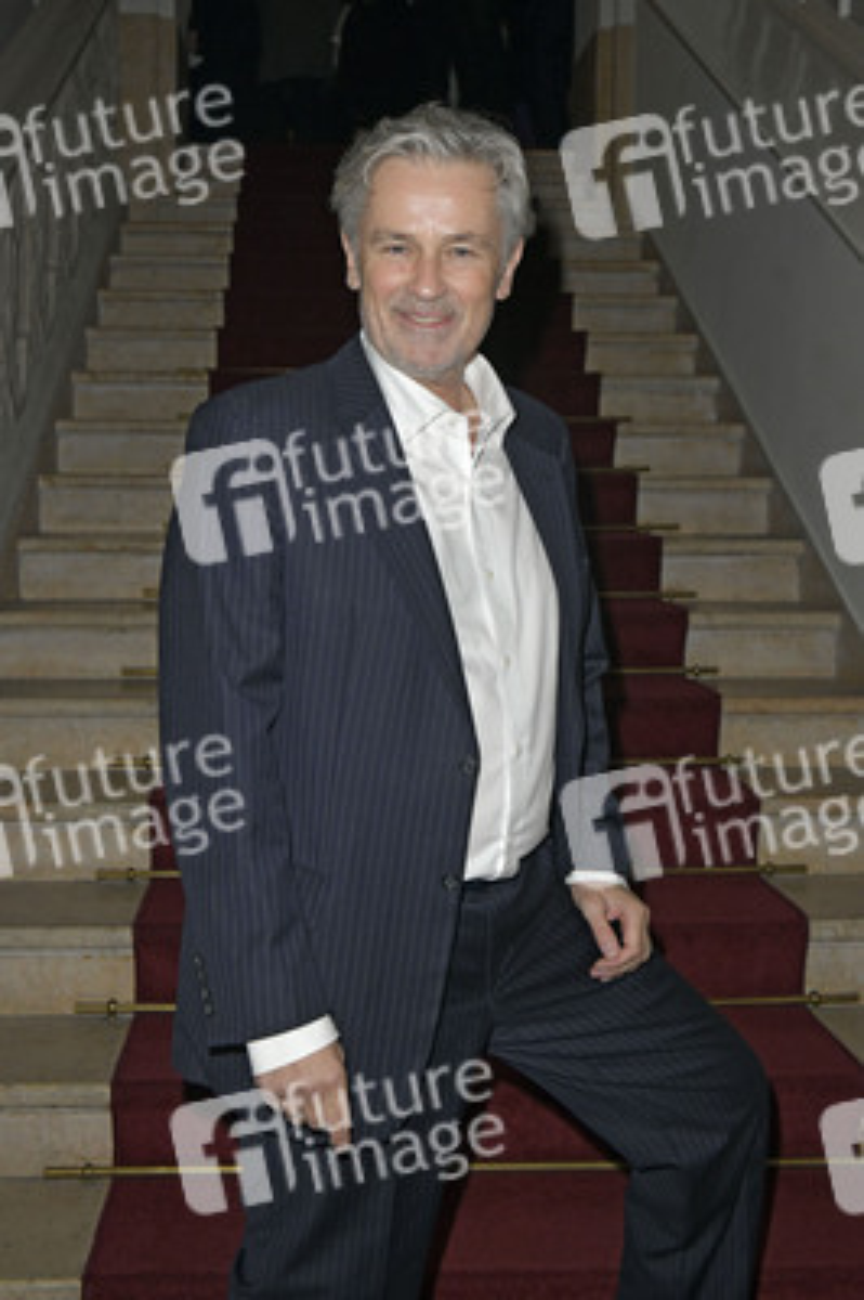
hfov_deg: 35.0
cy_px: 650
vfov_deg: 50.7
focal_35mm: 38
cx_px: 432
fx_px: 1370
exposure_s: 1/250
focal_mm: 38
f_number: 7.1
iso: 1600
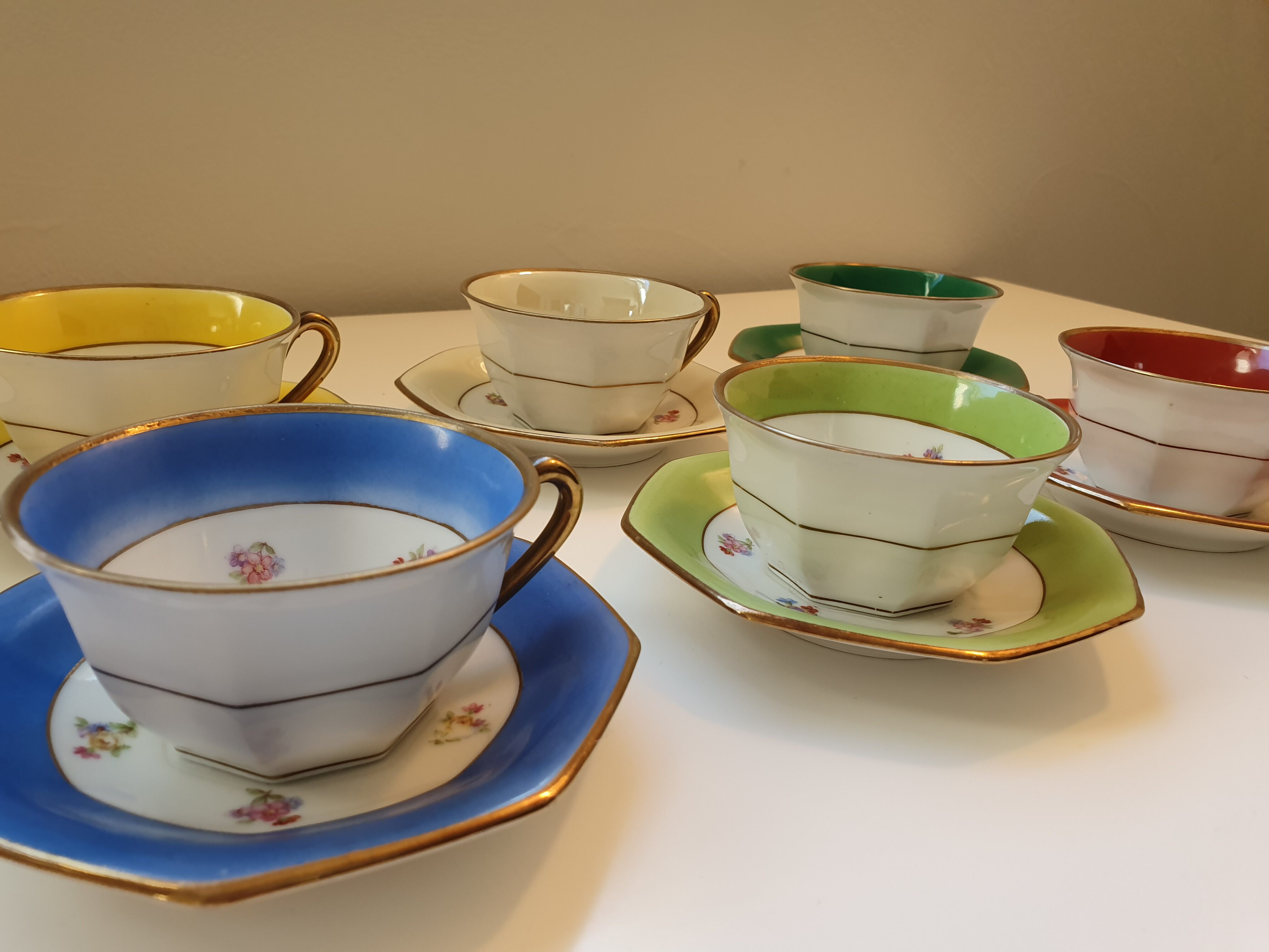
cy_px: 476
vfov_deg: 53.1
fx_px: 953
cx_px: 634
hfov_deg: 67.3
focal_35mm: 26
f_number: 2.4
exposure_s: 1/100
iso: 100
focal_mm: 4.32
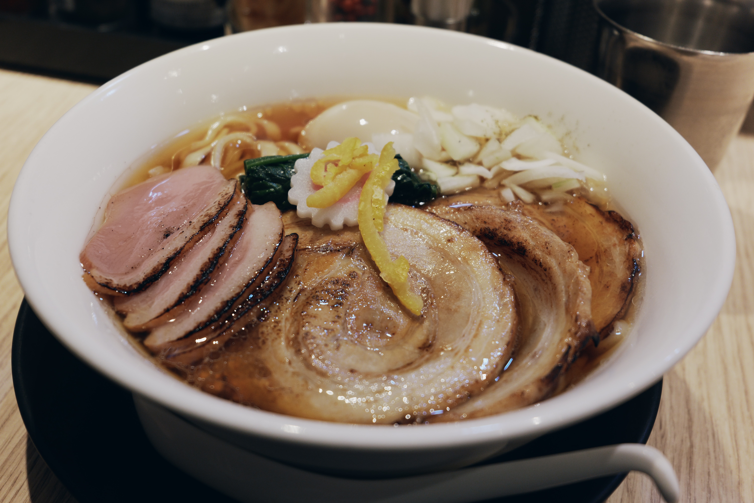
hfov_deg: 48.5
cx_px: 377
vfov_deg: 33.4
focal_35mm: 40
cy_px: 252
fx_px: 838
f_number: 6.3
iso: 1250
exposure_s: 1/50
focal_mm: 40
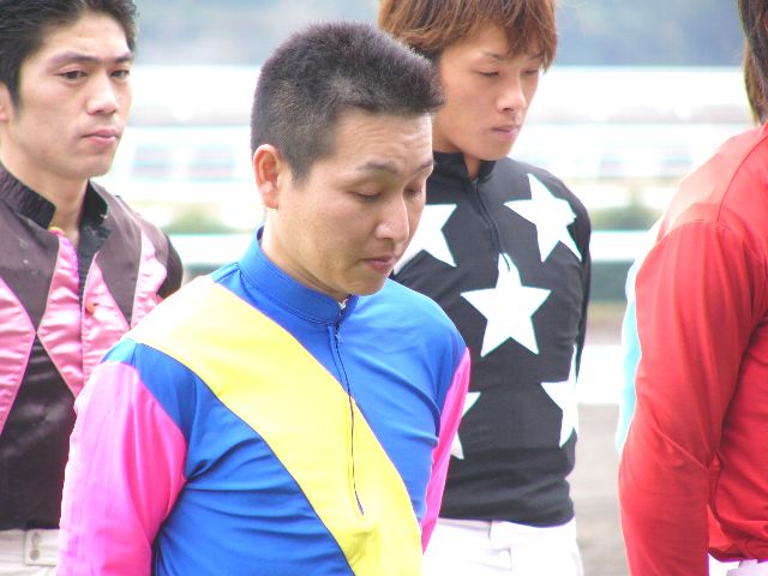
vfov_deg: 3.4
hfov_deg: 4.6
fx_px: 9584
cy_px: 288
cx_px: 384
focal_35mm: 432
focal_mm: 72
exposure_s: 1/80
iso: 50
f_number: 4
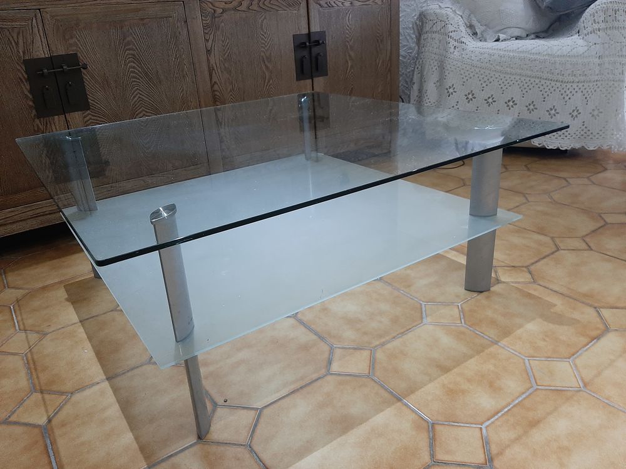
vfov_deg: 53.1
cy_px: 234
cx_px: 313
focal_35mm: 26
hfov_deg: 67.3
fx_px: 470
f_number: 1.7
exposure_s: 1/25
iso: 250
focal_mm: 3.93
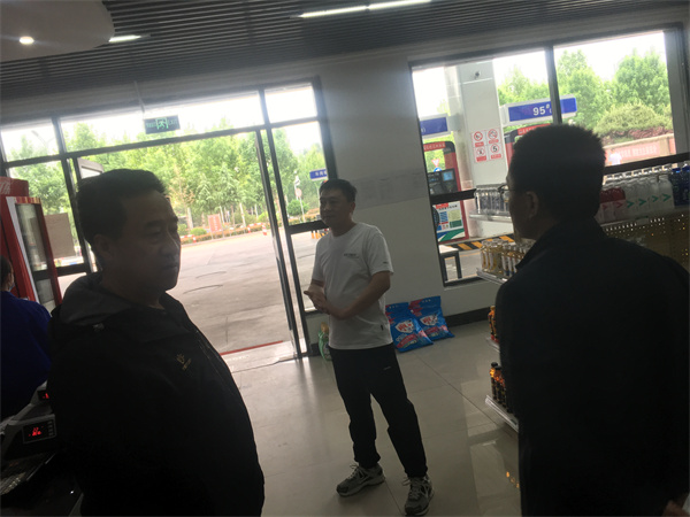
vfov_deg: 48.2
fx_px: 578
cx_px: 345
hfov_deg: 61.7
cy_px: 258
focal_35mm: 29
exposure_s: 1/100
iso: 40
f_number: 2.2
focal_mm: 4.15
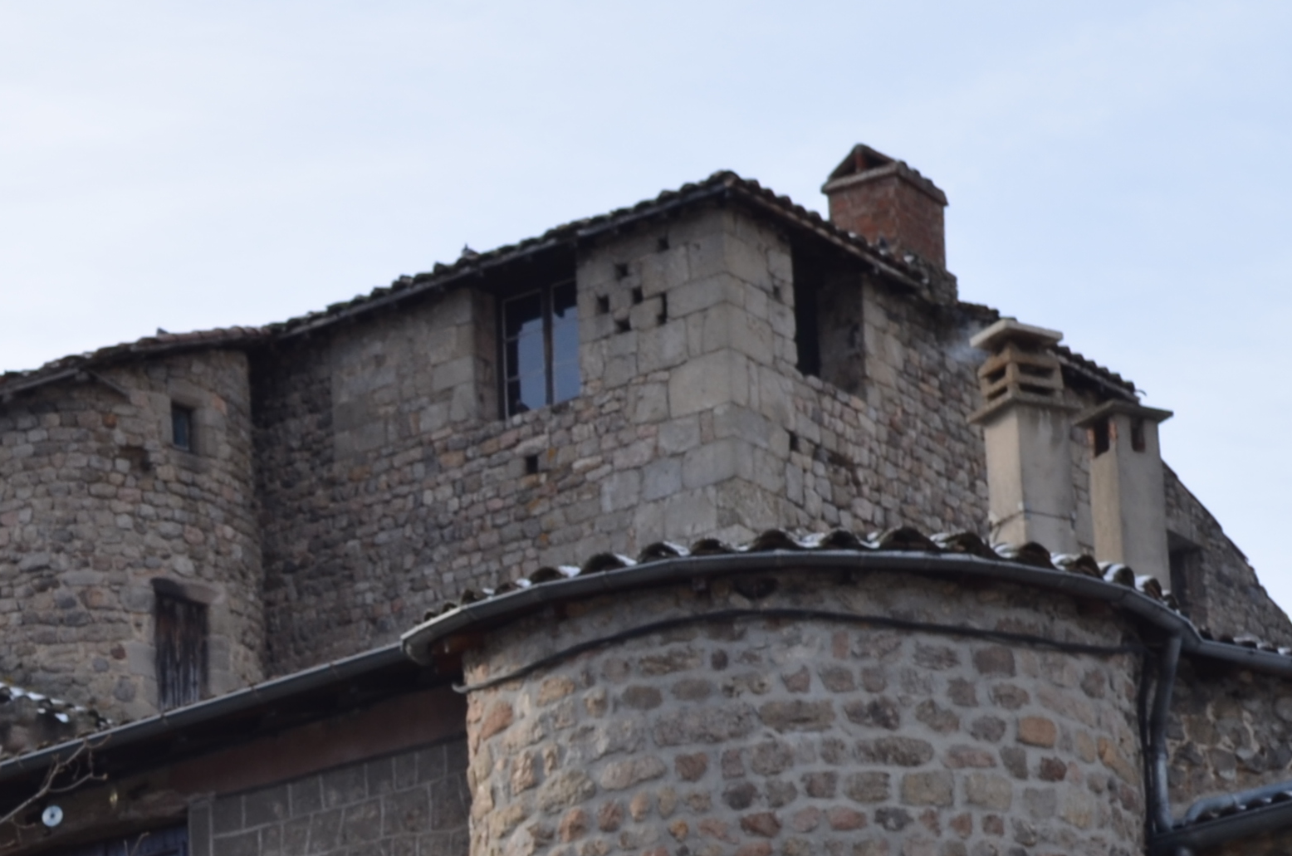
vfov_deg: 10.1
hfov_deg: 15.2
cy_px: 1069
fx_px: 4764
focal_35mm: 133
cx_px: 46
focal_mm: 28
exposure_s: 1/200
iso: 100
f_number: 7.1
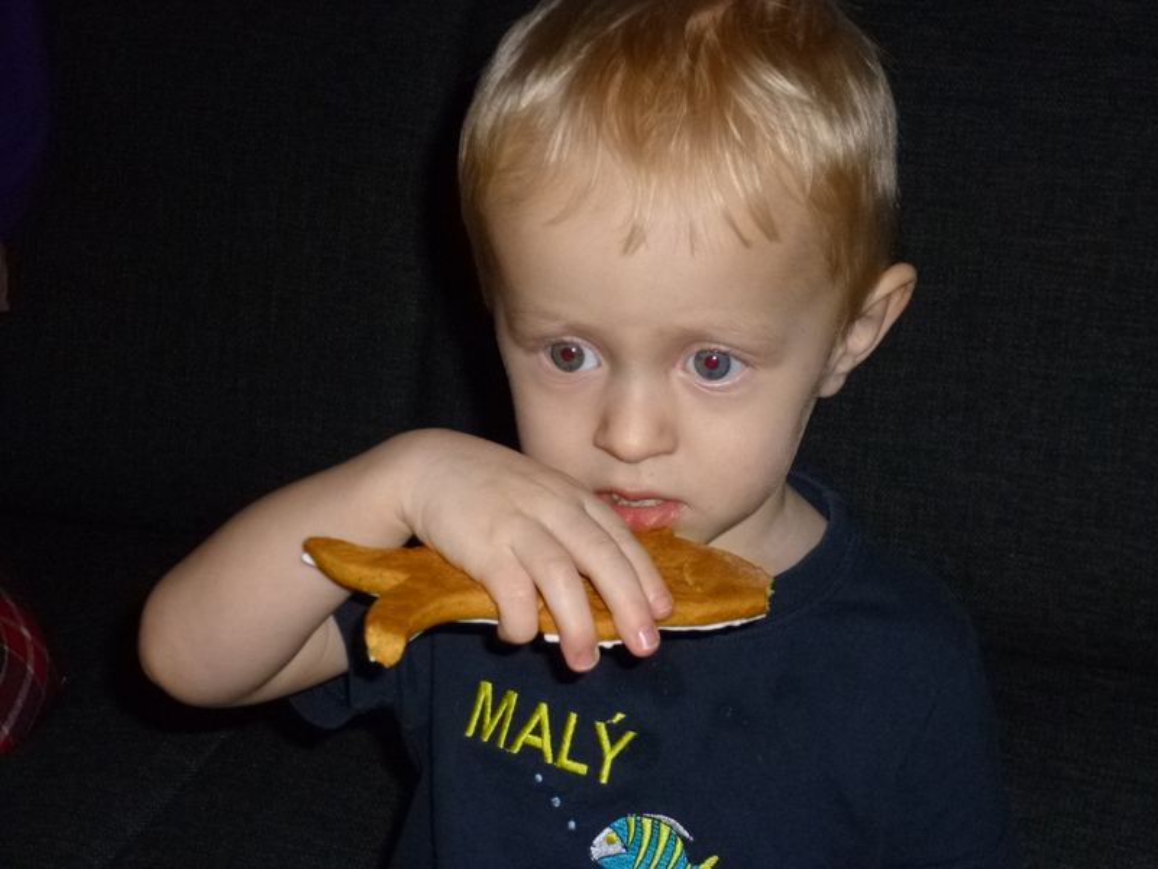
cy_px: 434
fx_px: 1840
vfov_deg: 26.6
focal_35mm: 55
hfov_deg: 34.9
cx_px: 579
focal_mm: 9.9
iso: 400
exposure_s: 1/125
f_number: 4.2
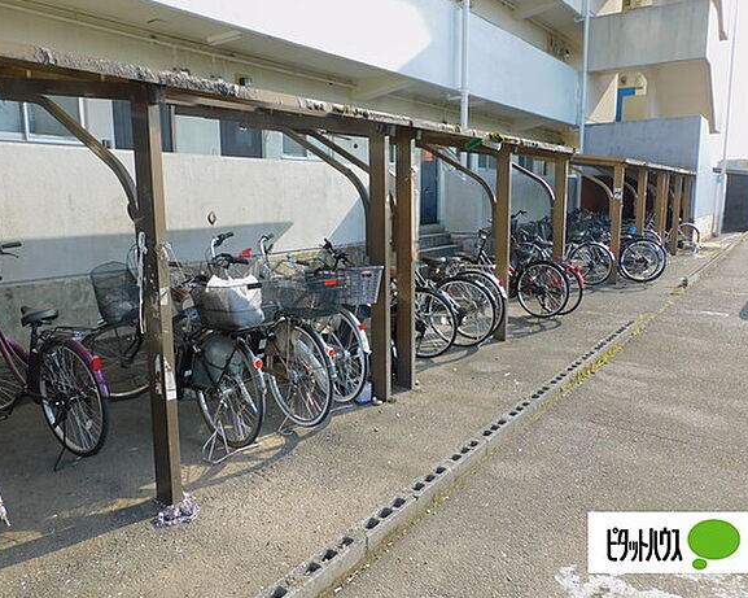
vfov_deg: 54.9
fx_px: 575
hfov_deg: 66.1
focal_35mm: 26
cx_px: 367
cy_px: 289
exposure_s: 1/400
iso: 125
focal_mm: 4.3
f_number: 3.3
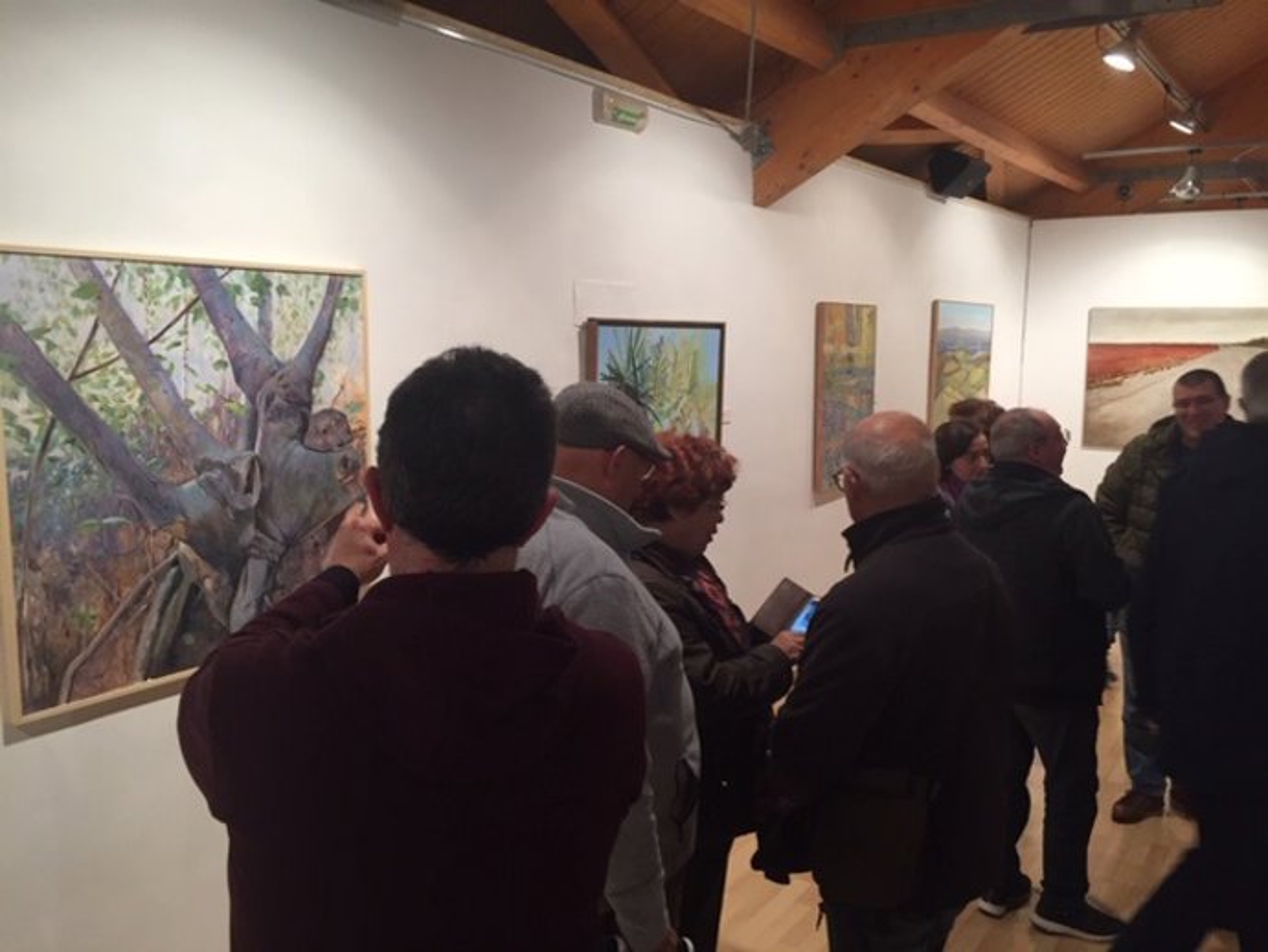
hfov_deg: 61.6
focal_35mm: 29
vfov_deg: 48.3
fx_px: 1063
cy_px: 476
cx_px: 634
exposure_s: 1/33
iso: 160
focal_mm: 4.15
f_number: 2.2
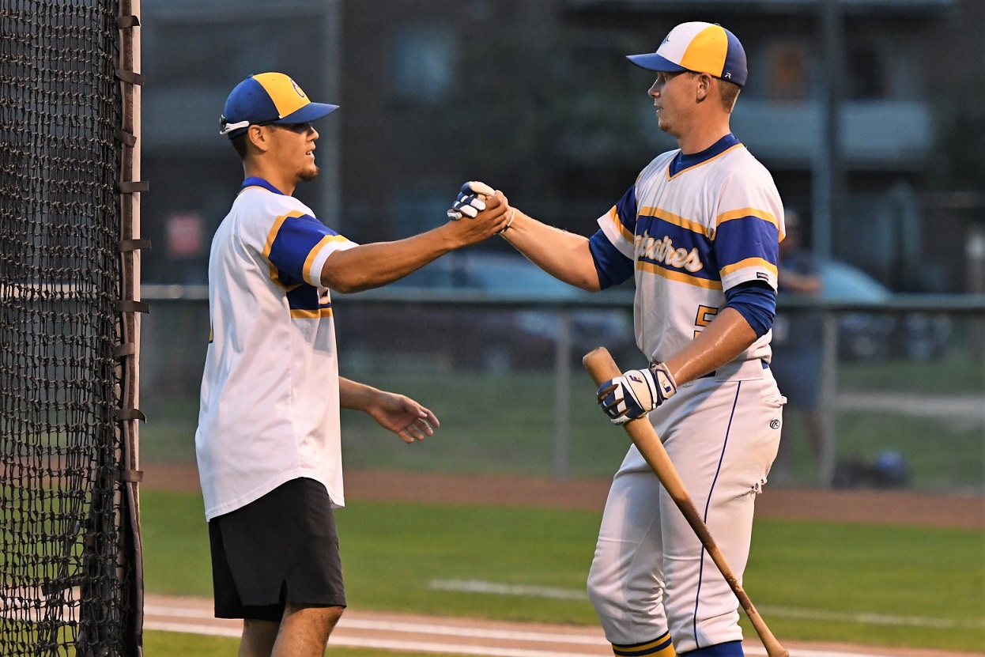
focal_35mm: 240
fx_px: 6567
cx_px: 492
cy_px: 328
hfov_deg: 8.6
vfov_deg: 5.7
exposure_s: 1/1000
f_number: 2.8
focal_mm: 160
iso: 3200
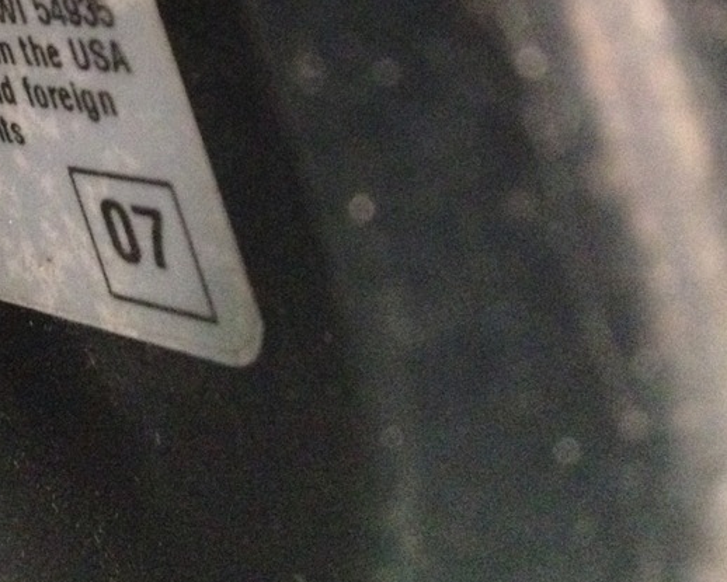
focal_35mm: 86
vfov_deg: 16.8
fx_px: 1851
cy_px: -187
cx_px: 171
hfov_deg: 22.0
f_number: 2.4
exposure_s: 1/15
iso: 800
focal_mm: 4.28
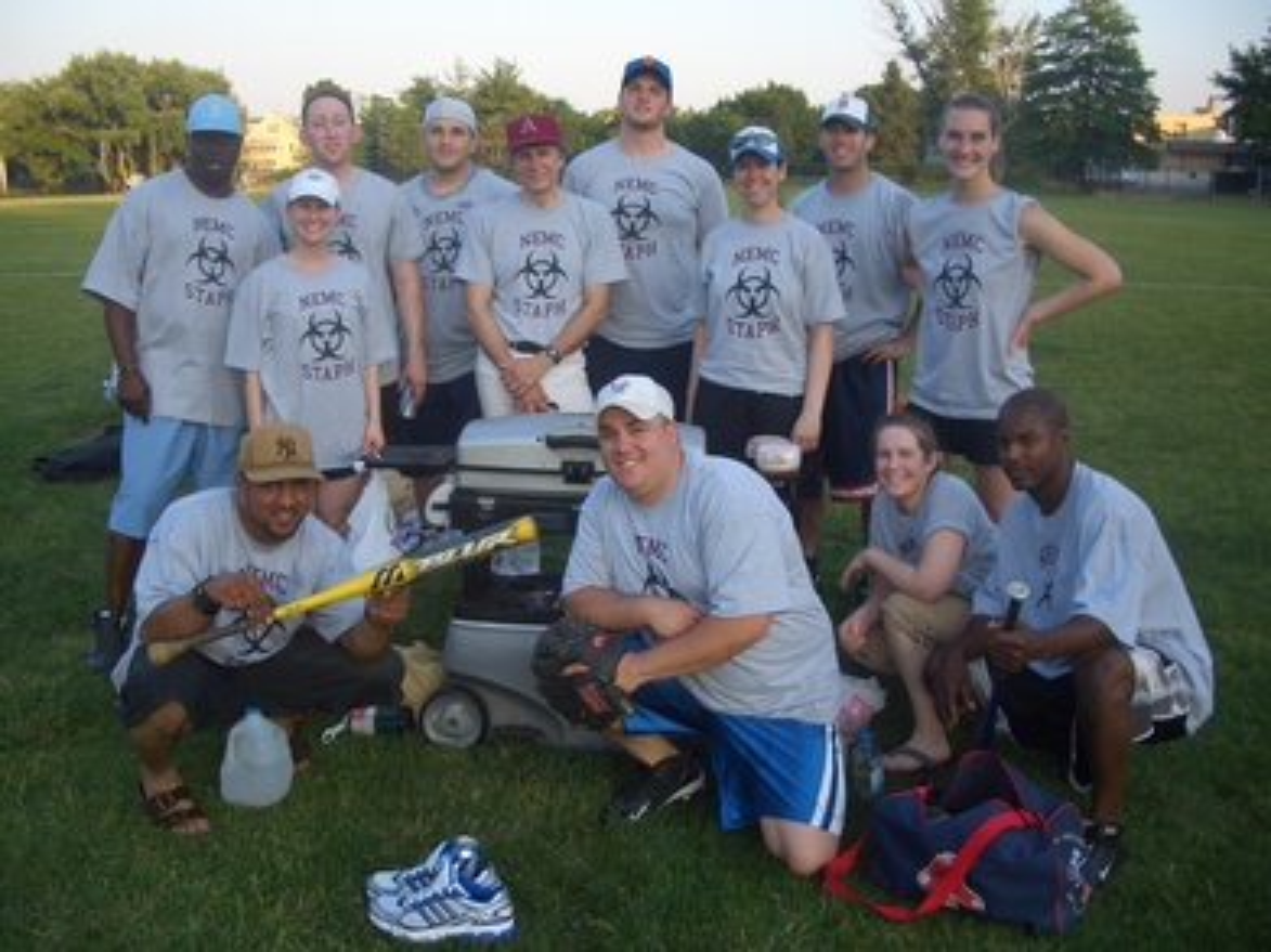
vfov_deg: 40.7
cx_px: 636
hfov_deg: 52.6
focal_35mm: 35
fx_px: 1285
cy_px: 476
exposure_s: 1/200
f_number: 2.6
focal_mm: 5.8
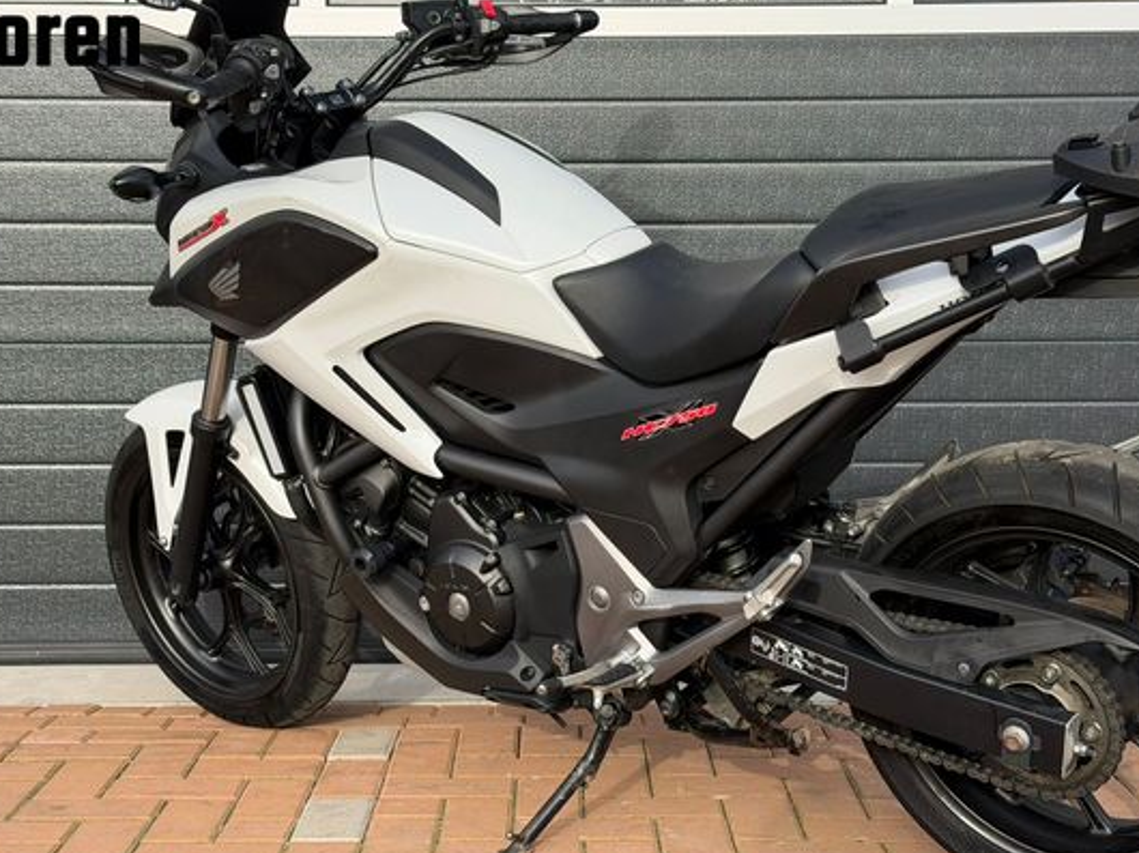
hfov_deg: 33.2
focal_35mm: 58
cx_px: 552
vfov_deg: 25.2
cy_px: 438
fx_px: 1908
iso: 80
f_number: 1.78
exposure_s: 1/1307
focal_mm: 6.76
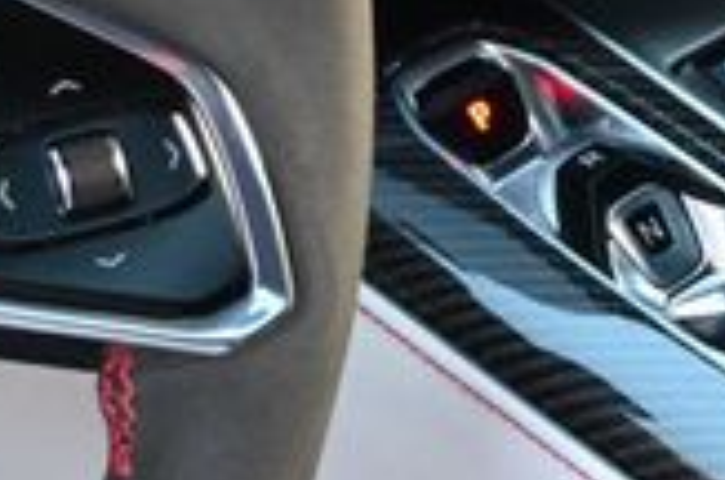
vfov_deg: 6.3
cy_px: 333
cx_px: 1357
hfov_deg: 9.0
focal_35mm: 218
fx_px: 4381
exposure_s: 1/125
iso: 2500
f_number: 5.3
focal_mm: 37
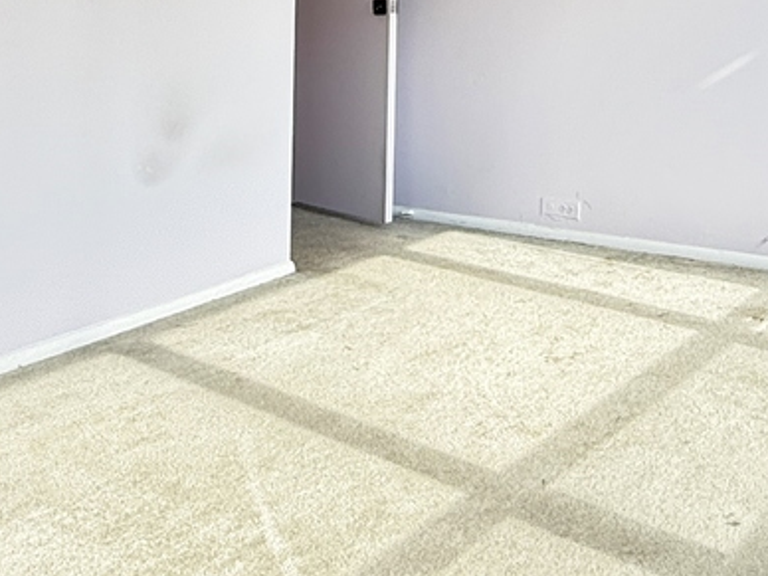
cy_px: -63
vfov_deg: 25.9
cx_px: 750
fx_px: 1154
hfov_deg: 33.9
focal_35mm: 52
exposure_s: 1/99
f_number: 2.2
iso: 80
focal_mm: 2.22
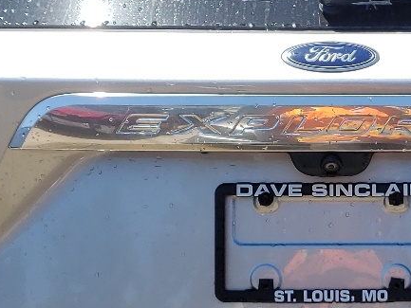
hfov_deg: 20.2
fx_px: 1140
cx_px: 339
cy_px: 195
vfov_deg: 15.4
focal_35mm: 96
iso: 50
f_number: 1.5
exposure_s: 1/2000
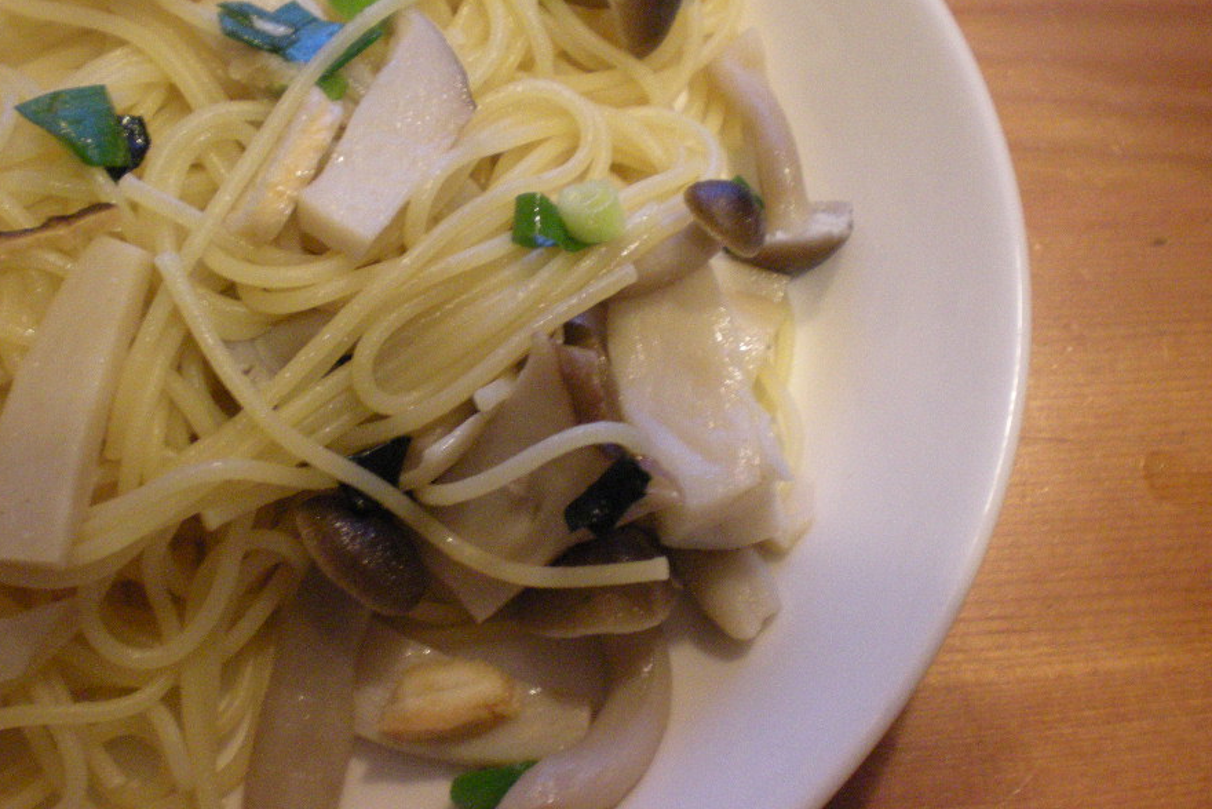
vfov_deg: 29.2
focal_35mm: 46
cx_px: 530
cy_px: 324
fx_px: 1549
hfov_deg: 42.7
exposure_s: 1/14.3
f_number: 3.1
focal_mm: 6.3
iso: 400
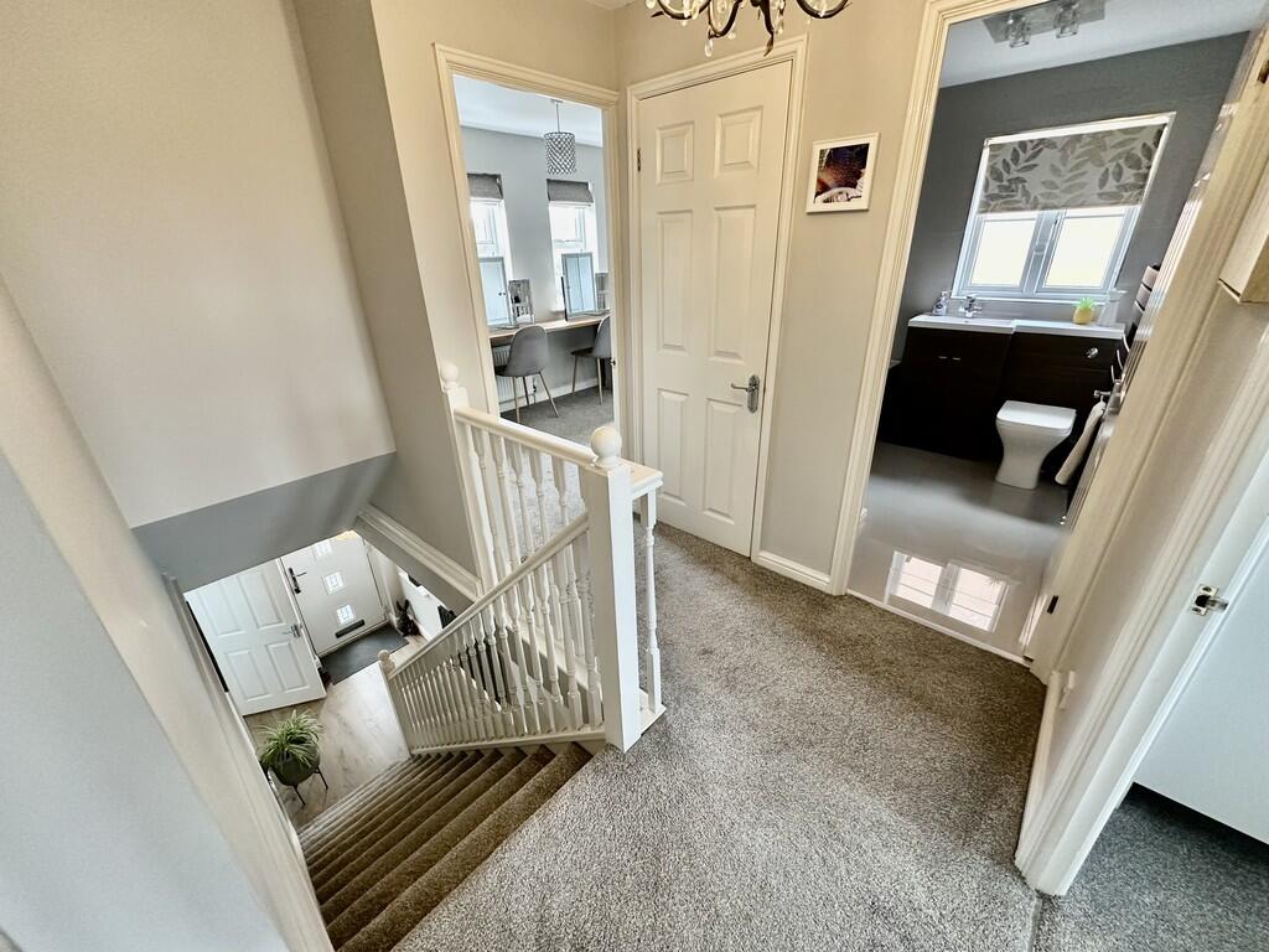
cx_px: 634
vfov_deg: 85.7
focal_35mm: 14
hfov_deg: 102.1
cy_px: 476
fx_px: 513
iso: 250
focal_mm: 2.22
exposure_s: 1/100
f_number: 2.2
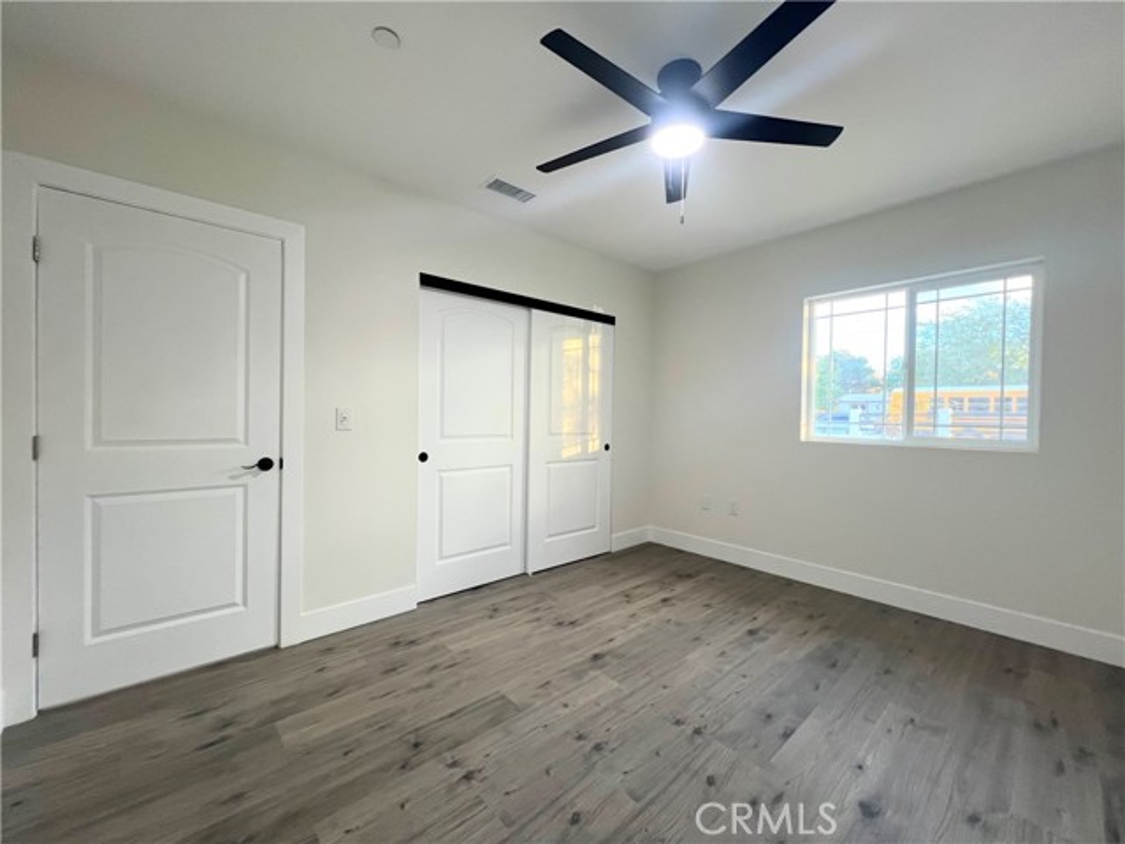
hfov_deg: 106.2
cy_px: 422
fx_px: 422
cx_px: 562
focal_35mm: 13
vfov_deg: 89.9
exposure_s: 1/60
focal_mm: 1.57
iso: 125
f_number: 1.8
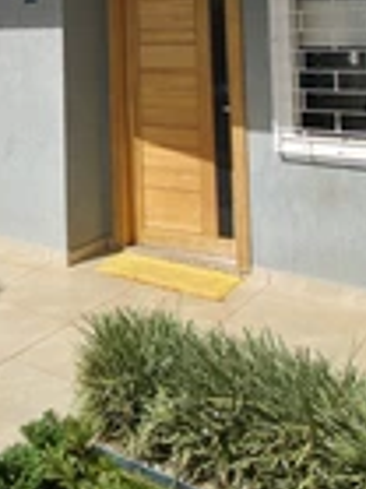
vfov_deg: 37.9
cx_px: -144
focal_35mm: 45
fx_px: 635
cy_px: 11
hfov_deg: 26.0
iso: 20
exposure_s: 1/1576
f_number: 1.9
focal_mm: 2.2
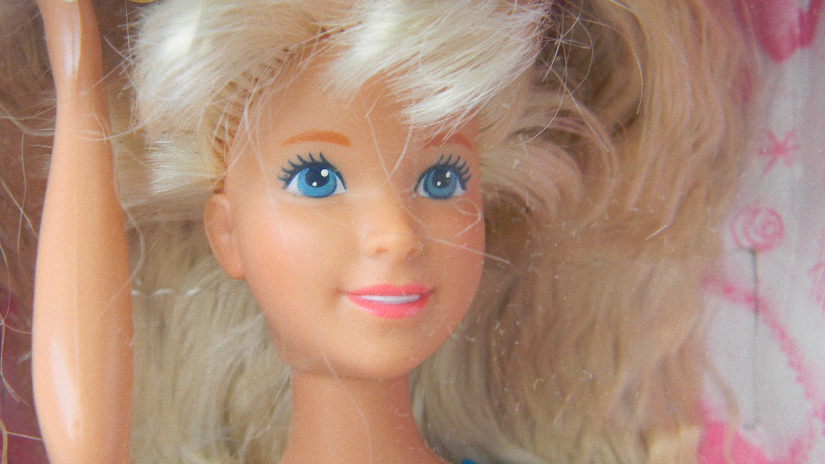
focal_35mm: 91
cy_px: 280
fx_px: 1991
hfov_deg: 23.4
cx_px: 411
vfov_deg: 13.3
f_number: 4.5
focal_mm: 15.1
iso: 128
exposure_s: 1/30
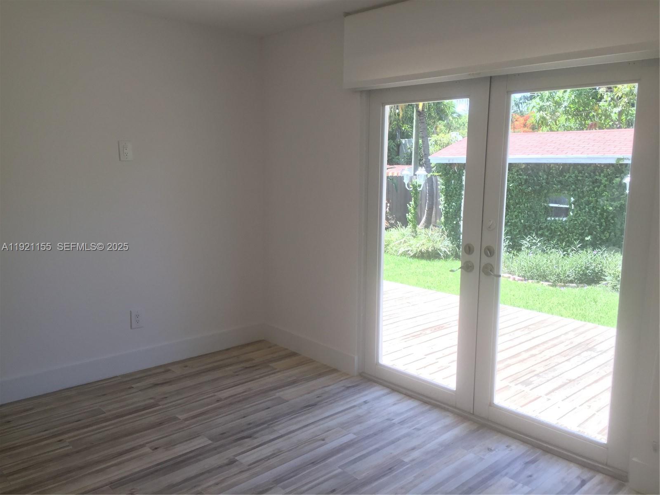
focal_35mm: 29
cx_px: 330
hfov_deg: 61.7
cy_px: 248
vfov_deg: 48.2
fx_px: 553
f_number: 2.2
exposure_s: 1/120
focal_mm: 4.15
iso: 50
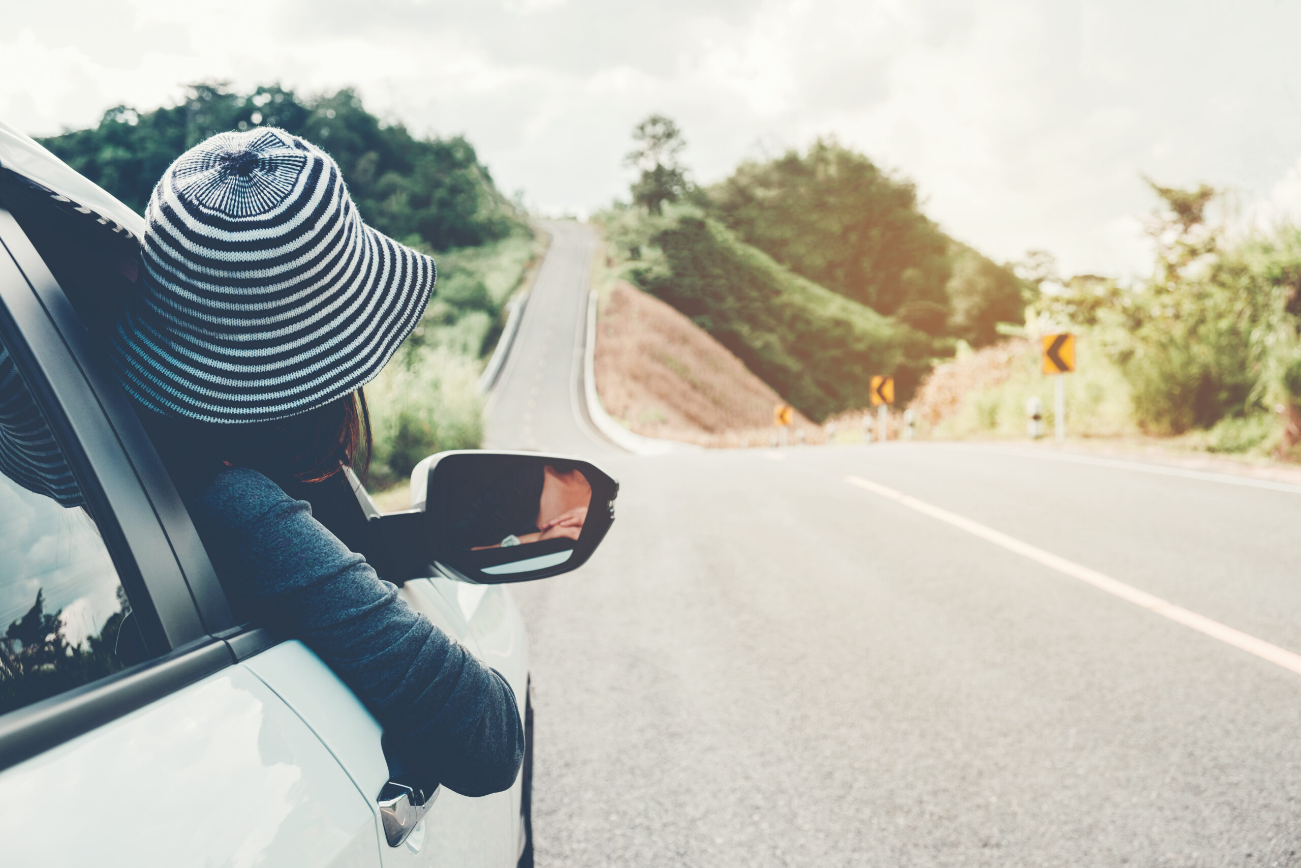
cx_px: 650
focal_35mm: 47
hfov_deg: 41.9
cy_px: 434
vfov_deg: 28.7
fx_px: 1698
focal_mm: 31.5
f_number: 5
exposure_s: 1/400
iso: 200
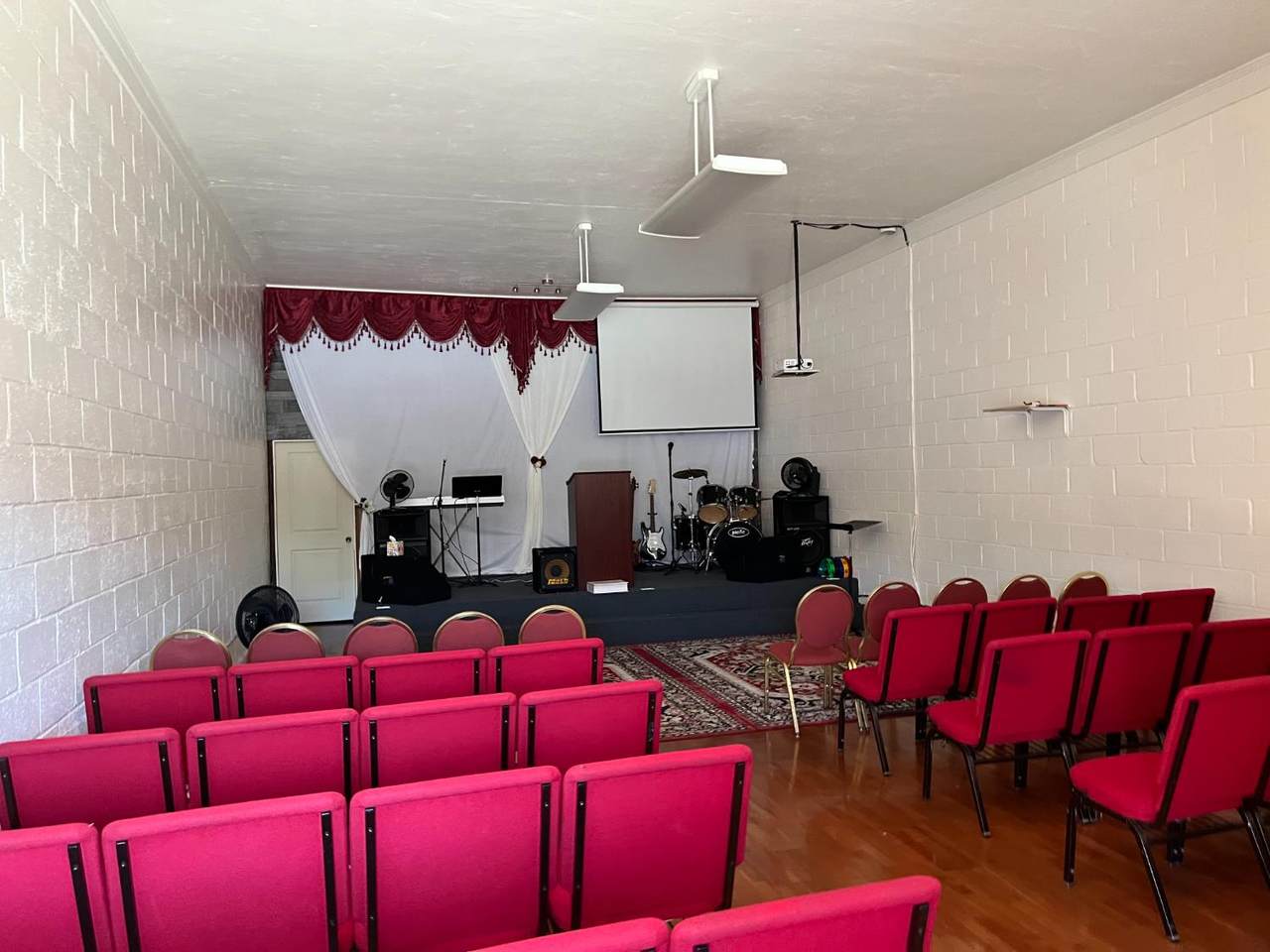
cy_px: 476
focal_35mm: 26
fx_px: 954
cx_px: 635
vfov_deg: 53.1
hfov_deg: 67.3
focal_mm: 5.7
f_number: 1.5
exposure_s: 1/60
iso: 250
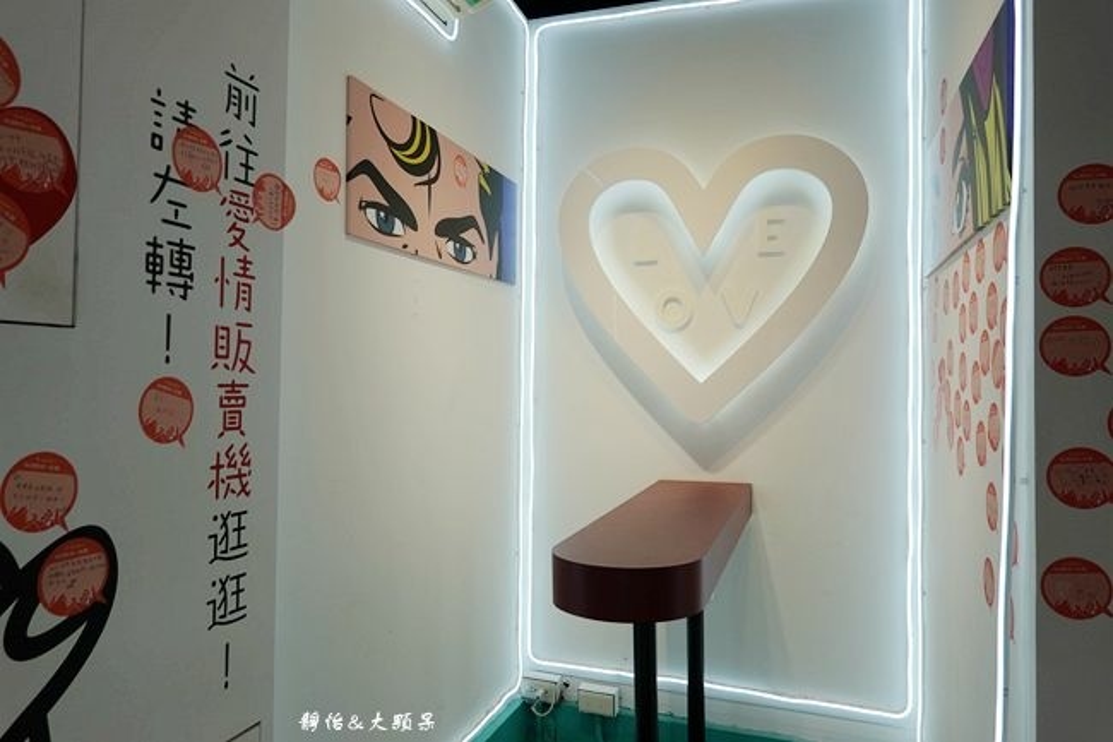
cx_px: 556
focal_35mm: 24
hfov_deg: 73.8
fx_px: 742
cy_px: 371
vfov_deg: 53.1
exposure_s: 1/250
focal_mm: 9
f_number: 2.8
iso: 125
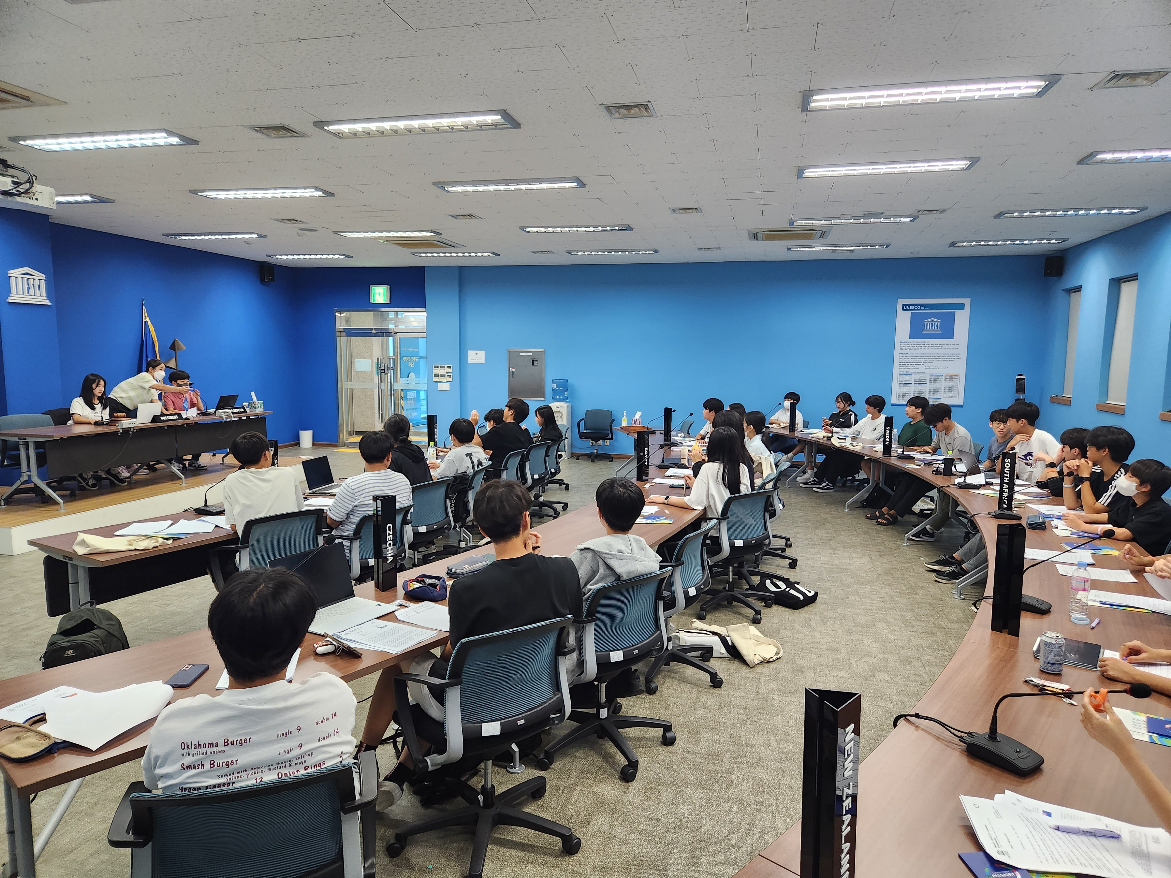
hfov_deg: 73.9
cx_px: 586
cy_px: 439
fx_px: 778
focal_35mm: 23
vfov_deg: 58.9
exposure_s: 1/120
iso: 320
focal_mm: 5.4
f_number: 1.8
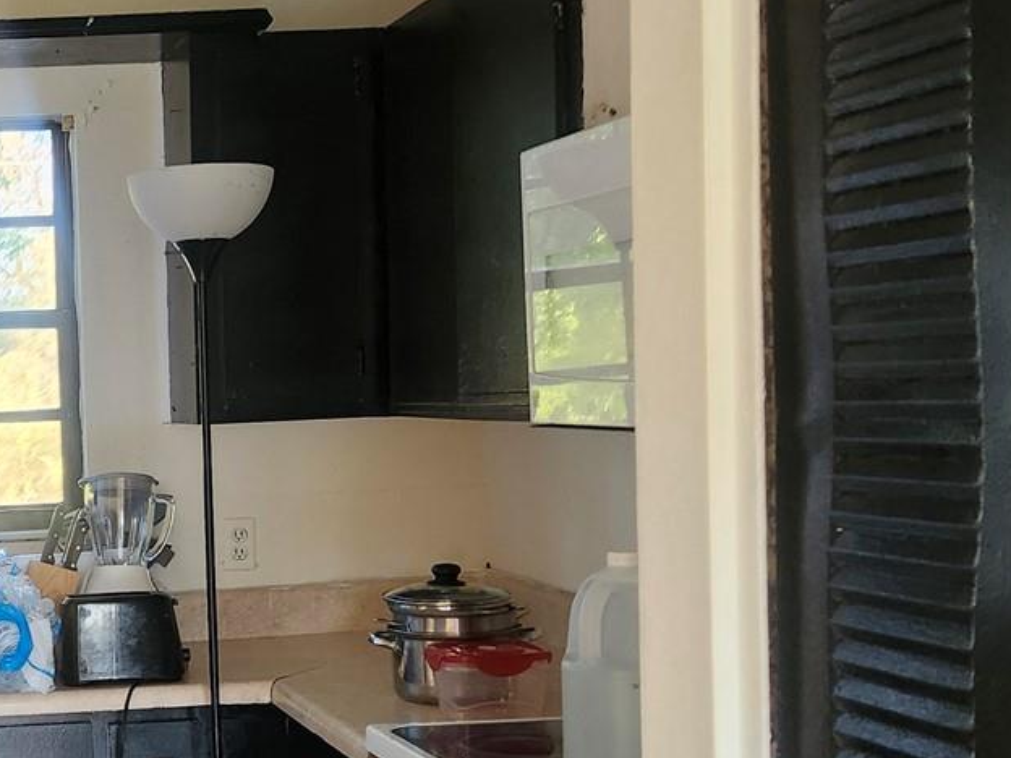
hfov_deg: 29.9
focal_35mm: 59
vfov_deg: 24.7
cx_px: -62
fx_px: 1723
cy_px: 515
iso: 500
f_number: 1.8
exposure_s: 1/120
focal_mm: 5.54
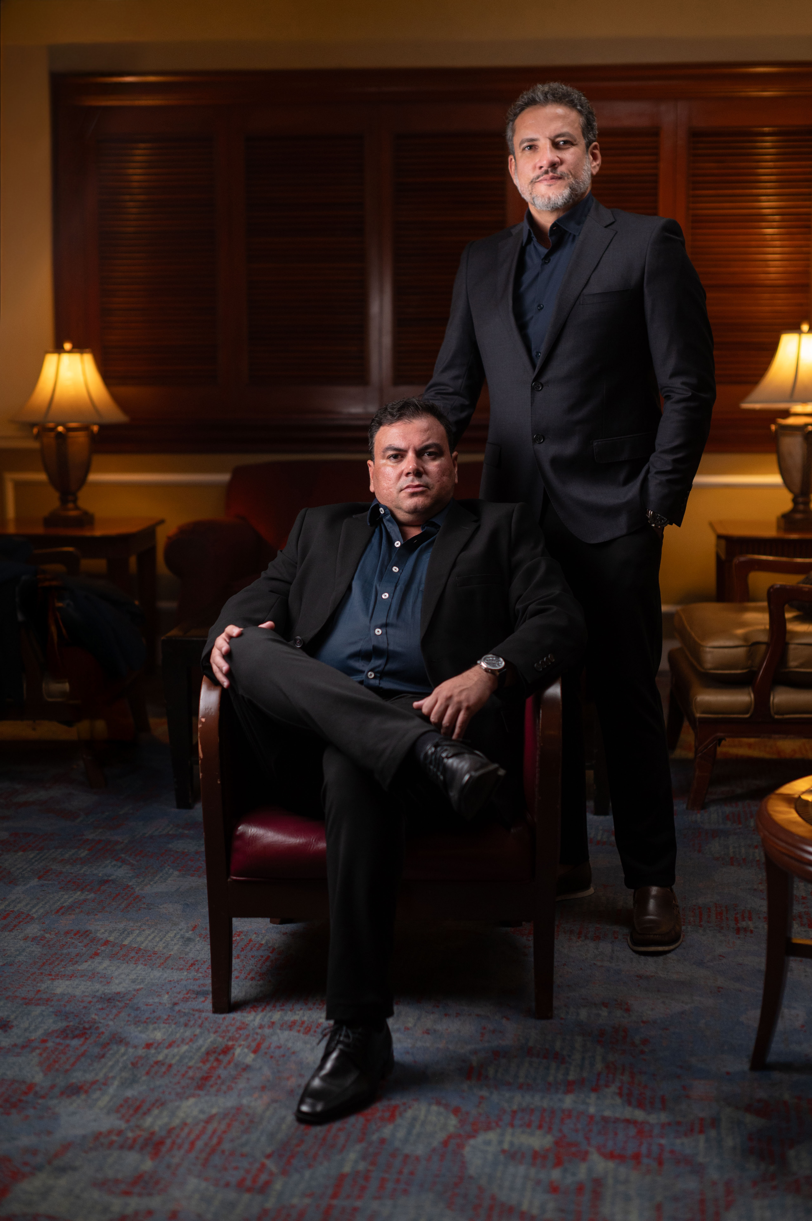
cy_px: 610
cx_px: 406
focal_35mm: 50
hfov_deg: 27.0
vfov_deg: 39.6
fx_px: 1694
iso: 800
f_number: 2
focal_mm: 50
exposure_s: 1/250
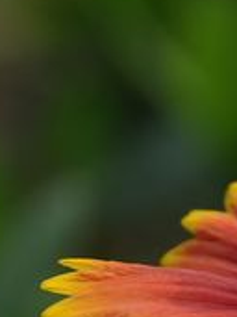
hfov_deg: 2.4
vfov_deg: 3.2
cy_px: 285
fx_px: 5657
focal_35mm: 619
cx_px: 267
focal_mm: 105
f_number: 5.6
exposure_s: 1/320
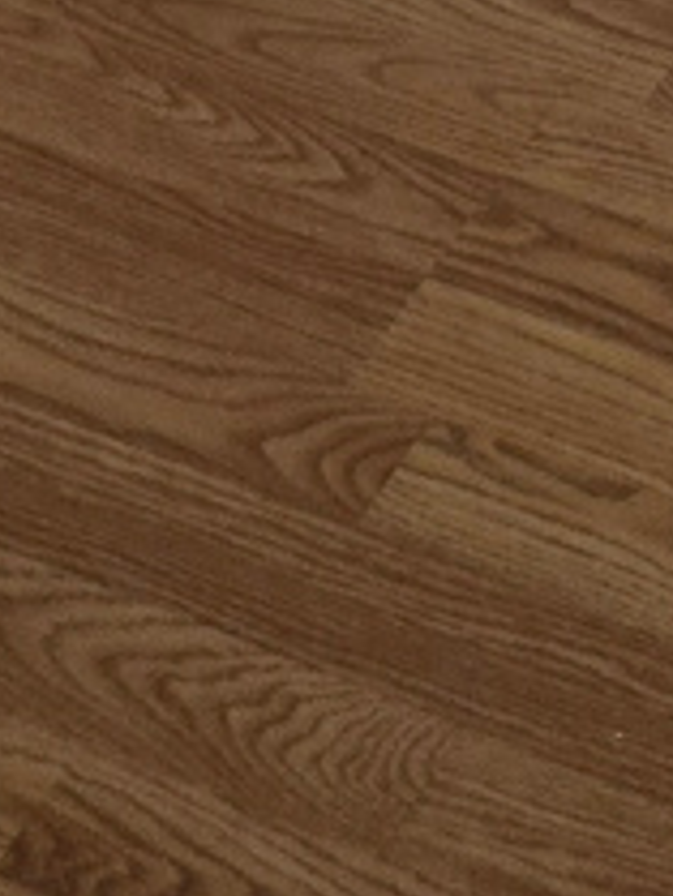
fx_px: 4376
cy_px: -2186
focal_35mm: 169
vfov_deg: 8.6
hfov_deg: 8.5
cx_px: 1140
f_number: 1.8
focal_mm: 5.4
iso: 80
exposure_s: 1/682
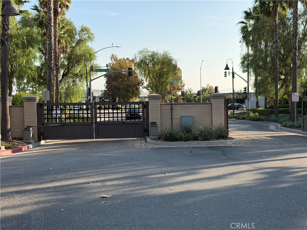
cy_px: 115
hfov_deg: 39.7
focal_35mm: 48
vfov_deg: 30.3
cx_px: 154
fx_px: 426
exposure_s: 1/2415
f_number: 1.78
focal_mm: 6.76
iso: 64
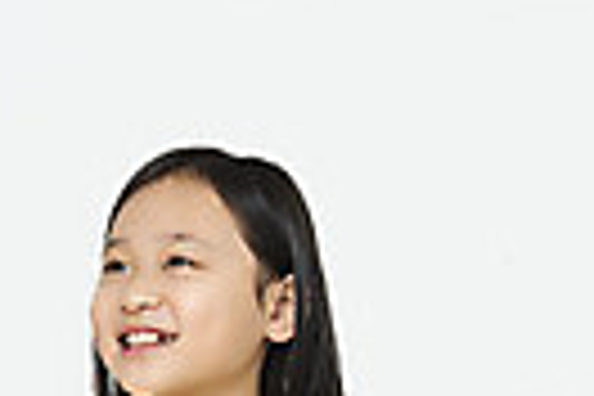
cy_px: 446
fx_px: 6913
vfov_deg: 3.3
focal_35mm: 419
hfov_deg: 4.9
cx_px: 425
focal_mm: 92
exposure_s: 1/125
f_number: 16
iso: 100
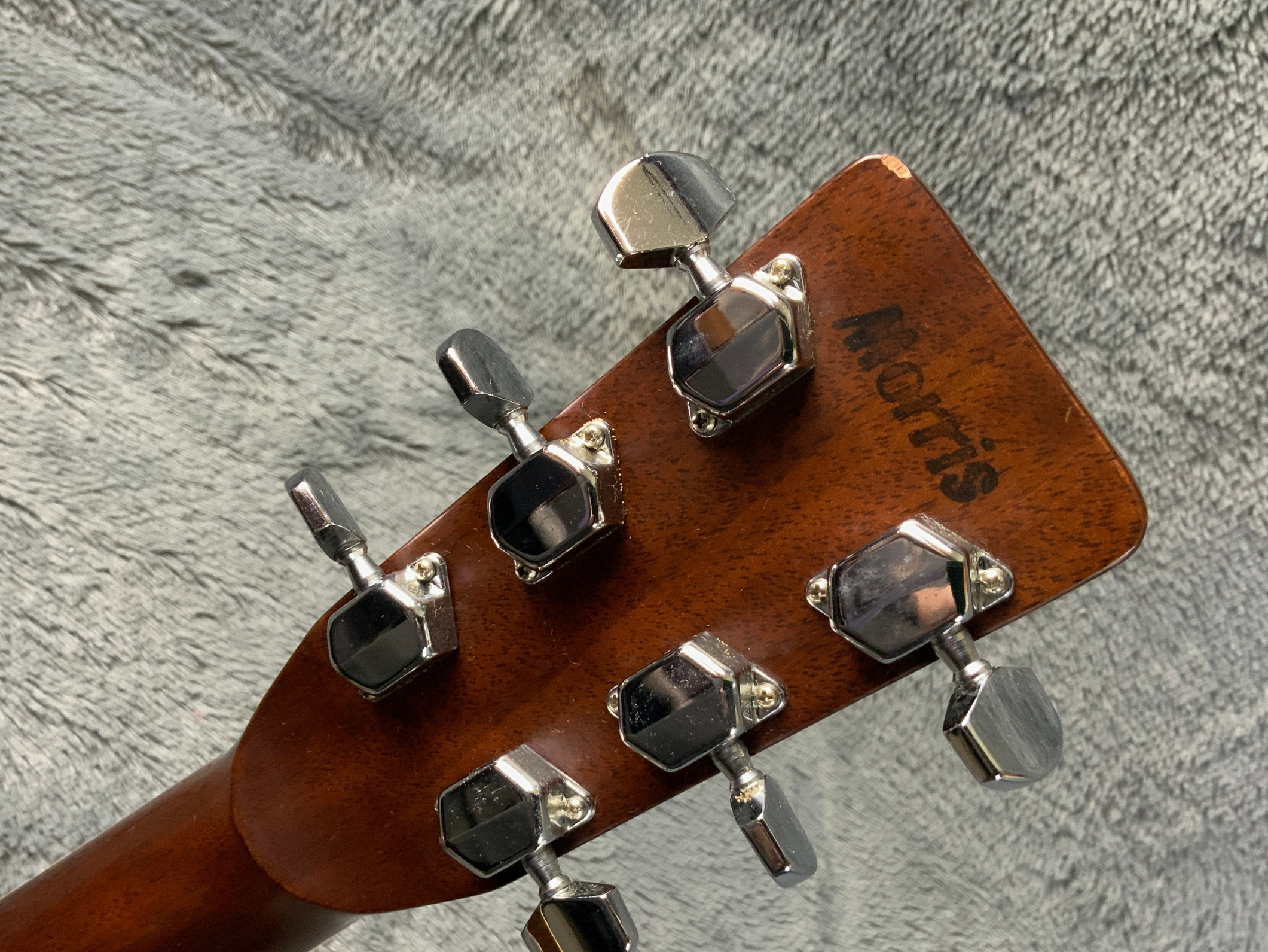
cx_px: 604
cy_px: 552
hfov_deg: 52.6
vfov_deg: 40.6
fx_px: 1282
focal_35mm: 35
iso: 250
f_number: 1.8
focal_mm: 3
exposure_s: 1/60
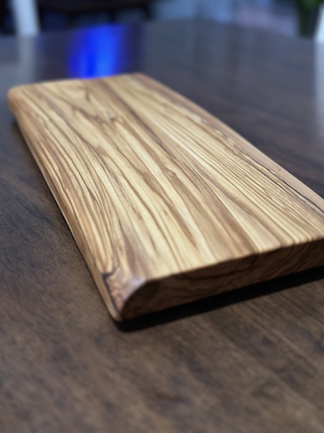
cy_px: 216
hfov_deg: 30.3
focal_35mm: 48
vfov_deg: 39.7
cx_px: 162
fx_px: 599
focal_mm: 6.86
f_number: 1.78
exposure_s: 1/60
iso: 320
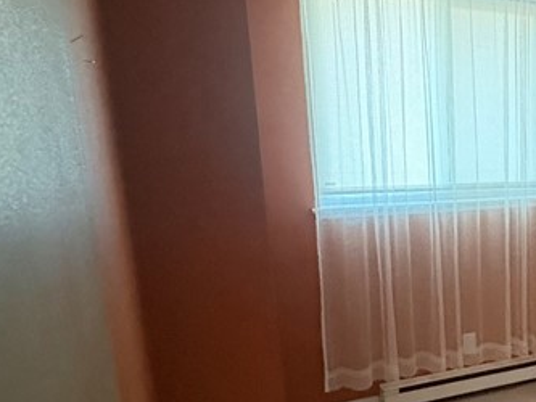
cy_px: 251
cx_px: 652
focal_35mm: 43
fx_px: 666
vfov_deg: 33.5
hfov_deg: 34.5
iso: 1000
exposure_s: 1/38
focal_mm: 2.22
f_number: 2.2
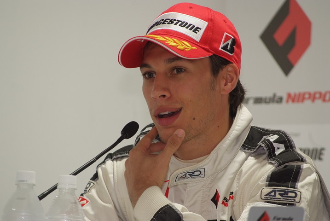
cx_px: 165
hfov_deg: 6.9
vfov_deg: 4.6
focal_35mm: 300
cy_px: 110
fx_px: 2753
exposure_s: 1/45
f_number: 8
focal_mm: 200
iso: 800
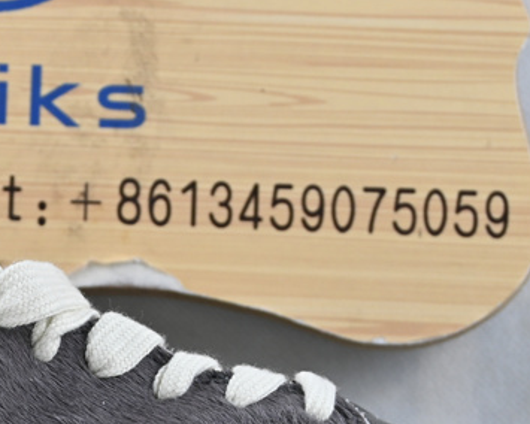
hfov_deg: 12.7
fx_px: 2350
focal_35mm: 150
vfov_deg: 10.2
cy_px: 475
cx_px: -10
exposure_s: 1/50
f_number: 5
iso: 100
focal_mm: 31.5
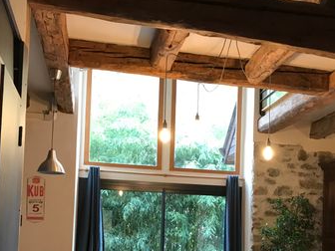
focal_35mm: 50
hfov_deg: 37.7
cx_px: 225
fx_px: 484
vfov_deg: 28.3
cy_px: 212
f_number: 1.8
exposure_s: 1/17
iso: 50
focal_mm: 3.99
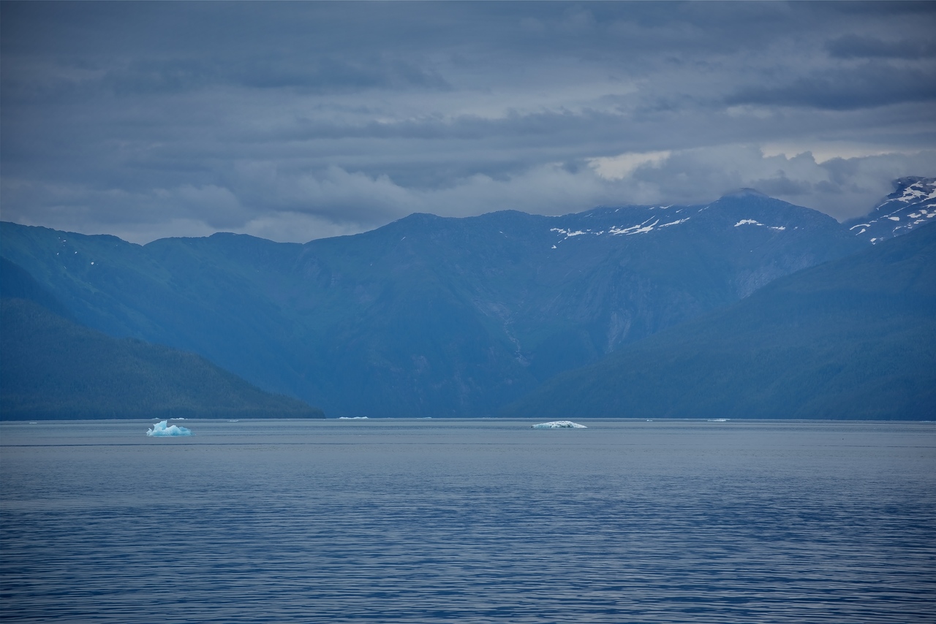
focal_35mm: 140
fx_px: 3641
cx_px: 468
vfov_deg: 9.8
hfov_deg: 14.7
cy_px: 312
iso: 100
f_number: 7.1
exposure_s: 1/320
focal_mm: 140
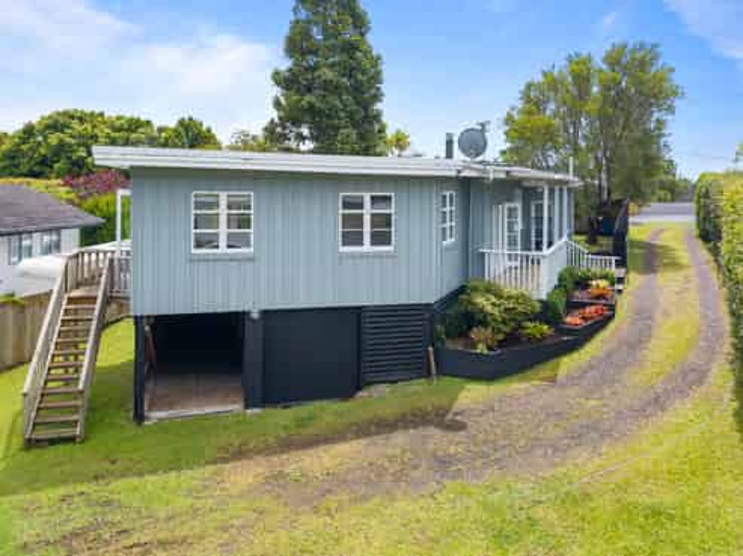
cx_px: 372
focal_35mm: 24
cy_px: 278
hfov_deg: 71.6
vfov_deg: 56.8
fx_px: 515
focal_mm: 8.67
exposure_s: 1/2000
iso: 100
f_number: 1.8
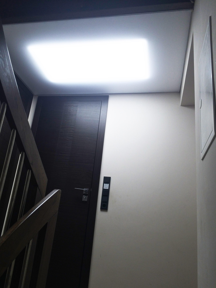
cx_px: 108
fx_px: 241
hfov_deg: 48.2
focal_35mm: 29
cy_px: 144
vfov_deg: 61.7
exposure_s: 1/120
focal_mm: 4.15
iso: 64
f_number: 2.2
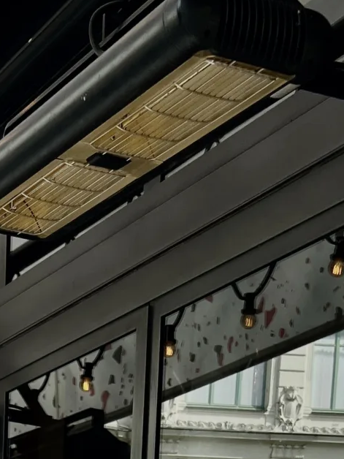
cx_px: 22
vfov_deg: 16.0
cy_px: 800
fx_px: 1405
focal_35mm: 106
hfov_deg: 13.8
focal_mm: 5.7
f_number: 1.5
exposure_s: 1/965
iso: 50
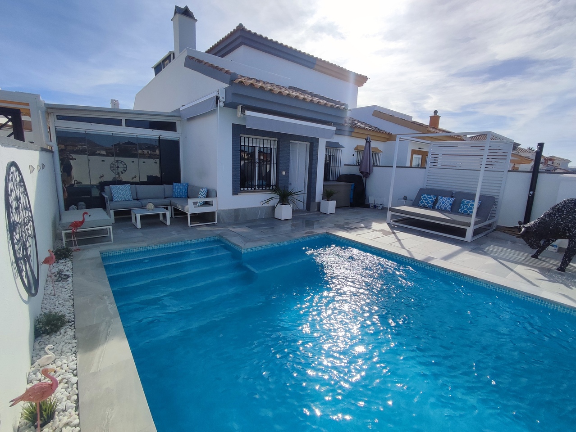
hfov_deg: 94.5
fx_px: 266
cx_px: 288
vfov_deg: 78.2
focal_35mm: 16
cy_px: 216
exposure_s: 1/3502
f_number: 2.2
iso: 50
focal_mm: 1.65
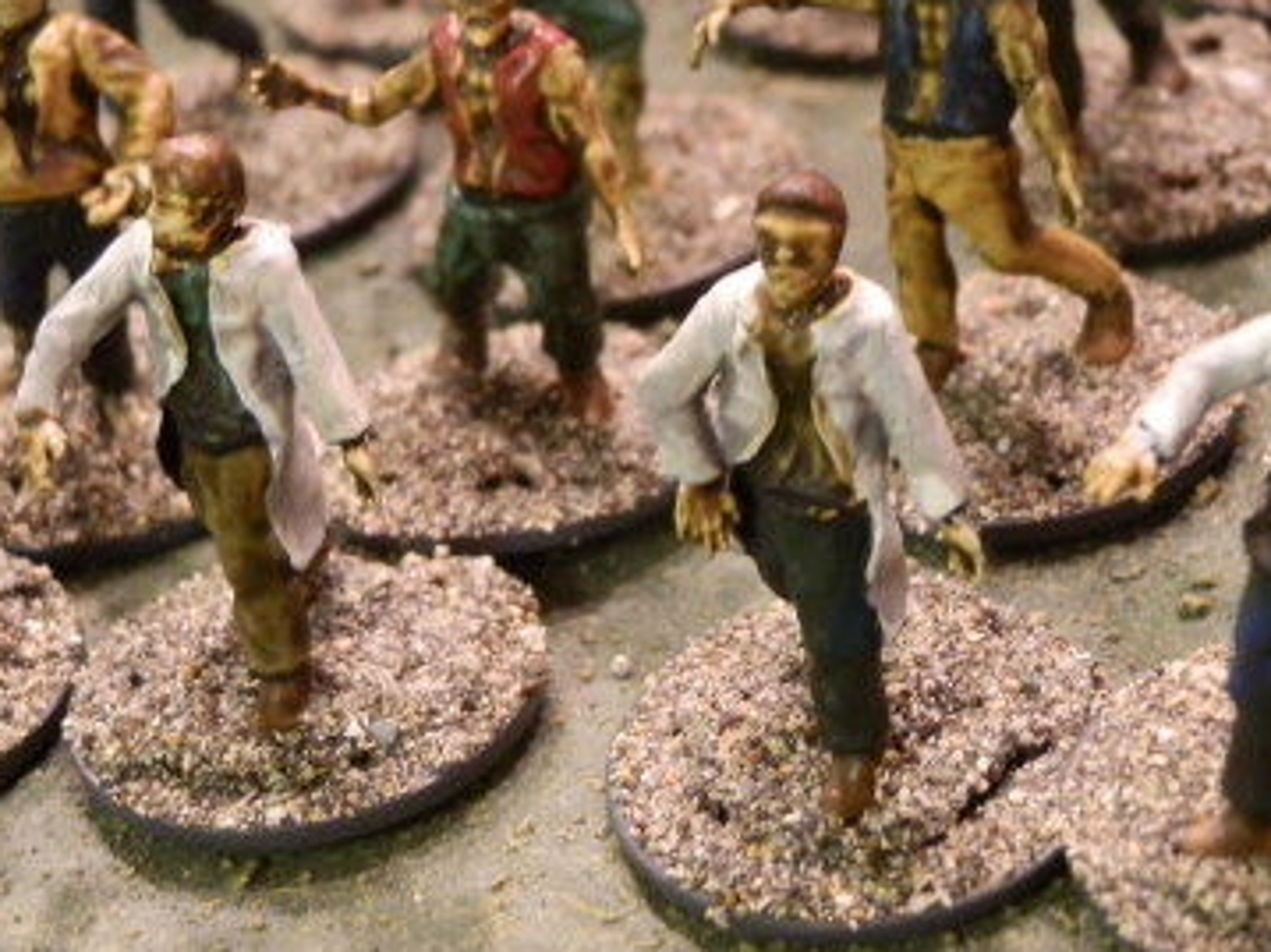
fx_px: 3340
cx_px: 733
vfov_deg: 16.2
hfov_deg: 21.5
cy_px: 251
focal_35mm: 91
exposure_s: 1/8
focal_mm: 10.99
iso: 250
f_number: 3.7
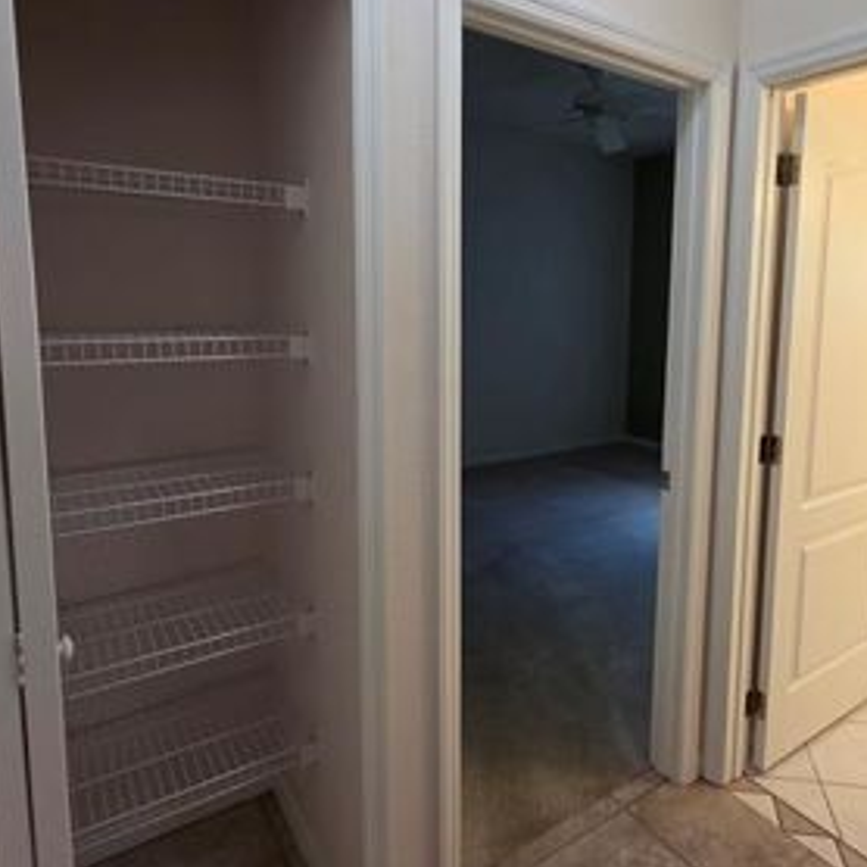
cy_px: 377
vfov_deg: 69.3
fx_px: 623
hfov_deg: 68.2
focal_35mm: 22
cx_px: 557
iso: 160
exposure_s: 1/60
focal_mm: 2.2
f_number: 1.9
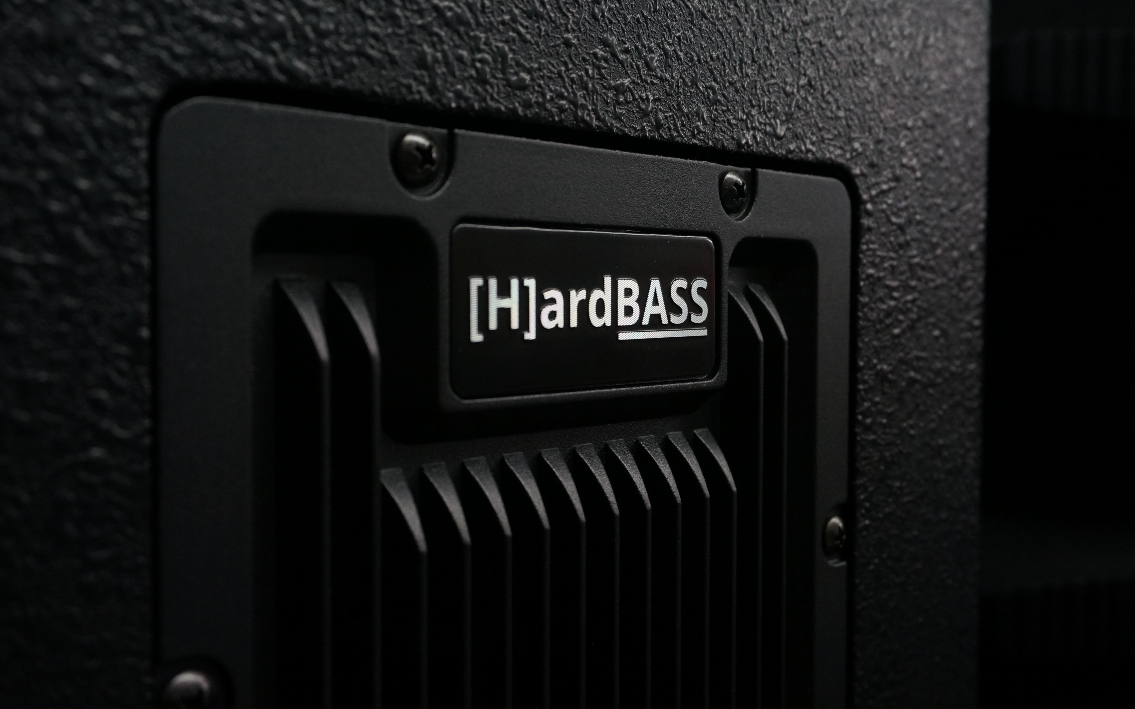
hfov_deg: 50.9
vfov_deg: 33.2
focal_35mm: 39
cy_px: 344
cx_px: 568
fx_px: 1191
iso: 800
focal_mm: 25
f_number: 7.1
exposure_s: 1/20
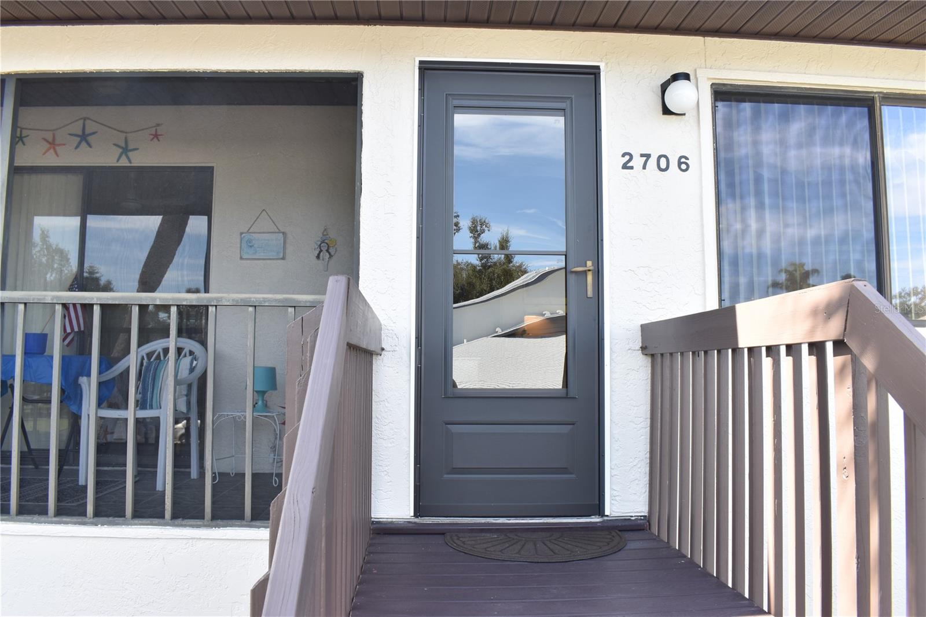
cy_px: 308
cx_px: 463
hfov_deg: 67.4
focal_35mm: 27
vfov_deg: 47.9
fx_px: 694
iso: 280
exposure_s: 1/30
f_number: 13
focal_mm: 18
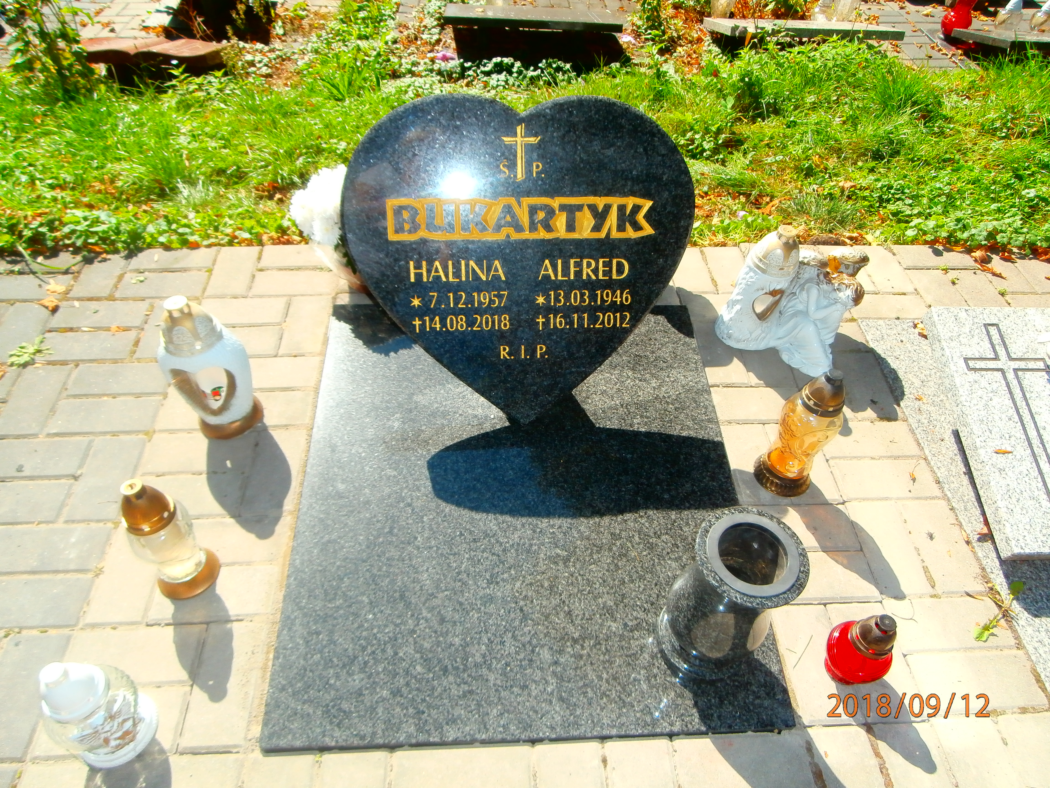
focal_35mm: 24
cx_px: 525
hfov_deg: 71.6
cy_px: 394
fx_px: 728
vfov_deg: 56.8
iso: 100
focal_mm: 4.2
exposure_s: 1/640
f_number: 3
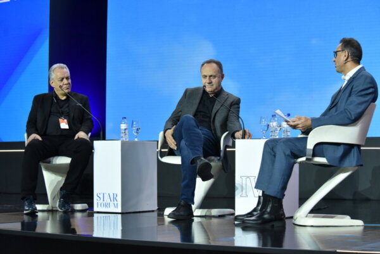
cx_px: 190
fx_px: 908
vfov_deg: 15.9
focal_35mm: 86
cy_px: 127
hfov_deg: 23.6
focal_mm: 86
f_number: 5.6
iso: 4000
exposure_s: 1/500
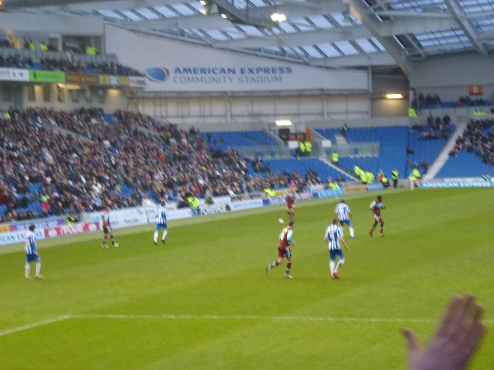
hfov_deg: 17.4
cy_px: 185
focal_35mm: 113
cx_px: 247
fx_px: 1613
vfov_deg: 13.1
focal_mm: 20.2
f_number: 5.1
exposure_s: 1/40
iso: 400
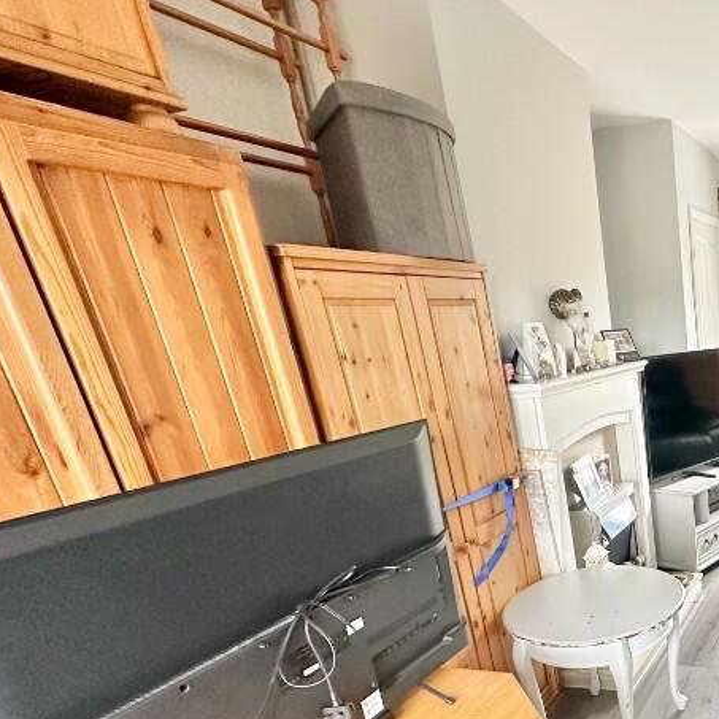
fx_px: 658
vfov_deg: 53.6
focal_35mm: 28
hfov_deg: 47.4
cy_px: 571
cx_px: 722
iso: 320
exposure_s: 1/60
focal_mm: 2.22
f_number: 2.2
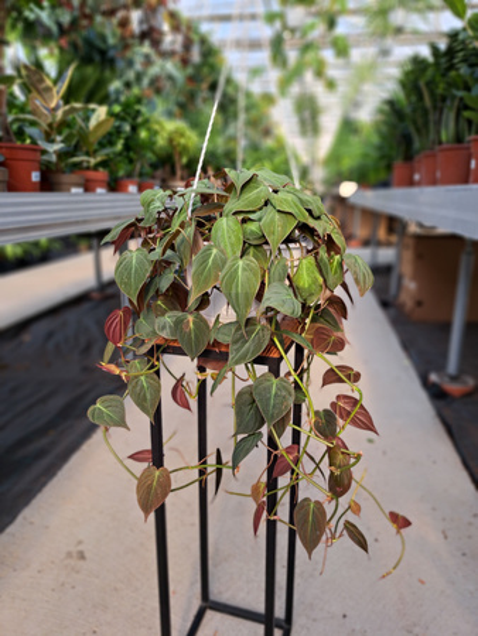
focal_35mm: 24
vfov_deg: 71.6
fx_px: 441
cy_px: 318
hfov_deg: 56.9
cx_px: 239
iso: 50
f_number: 1.8
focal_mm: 5.23
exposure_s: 1/180
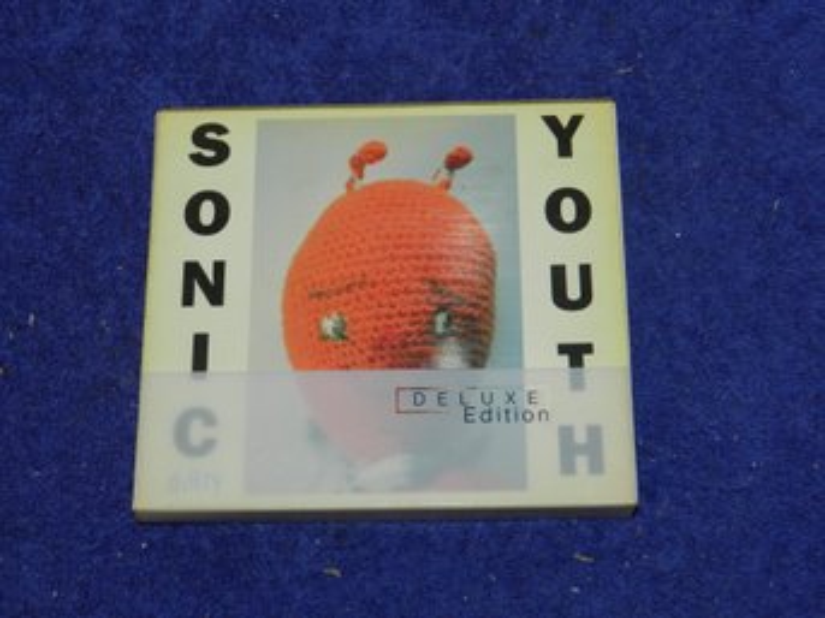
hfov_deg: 32.2
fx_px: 1429
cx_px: 412
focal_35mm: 60
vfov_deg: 24.4
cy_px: 309
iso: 200
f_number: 4.6
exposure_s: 1/30
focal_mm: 10.7
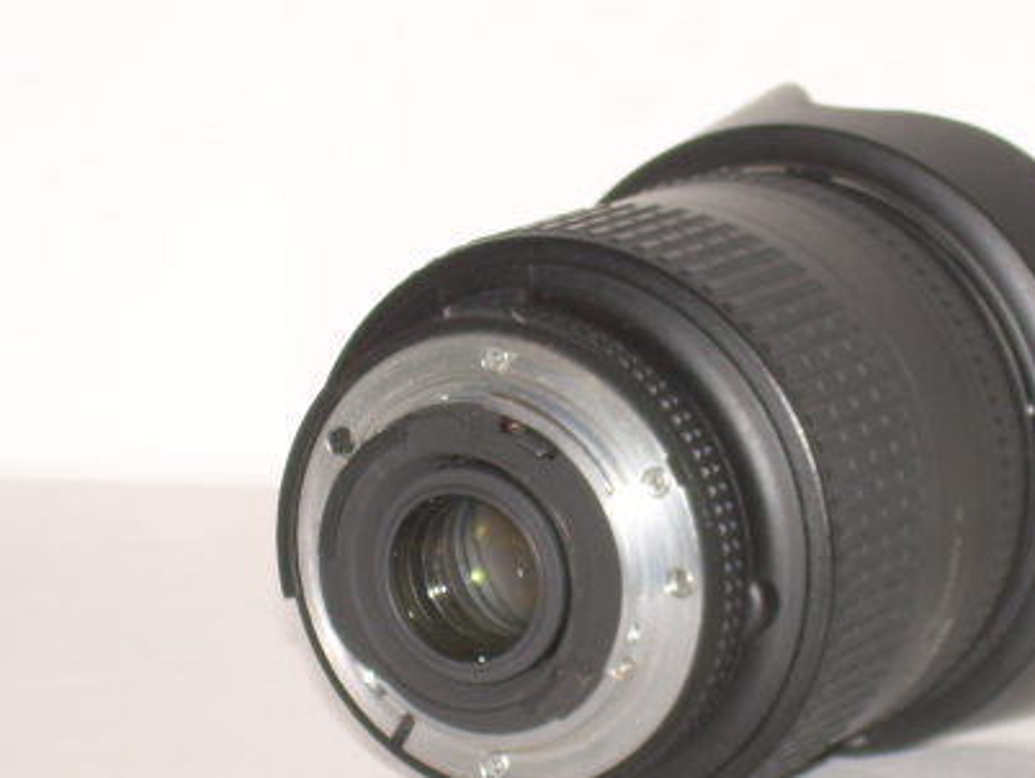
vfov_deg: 8.5
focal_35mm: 175
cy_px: 474
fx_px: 5236
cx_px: 698
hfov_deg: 11.3
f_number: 4.9
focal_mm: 18.9
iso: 71
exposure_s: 1/60
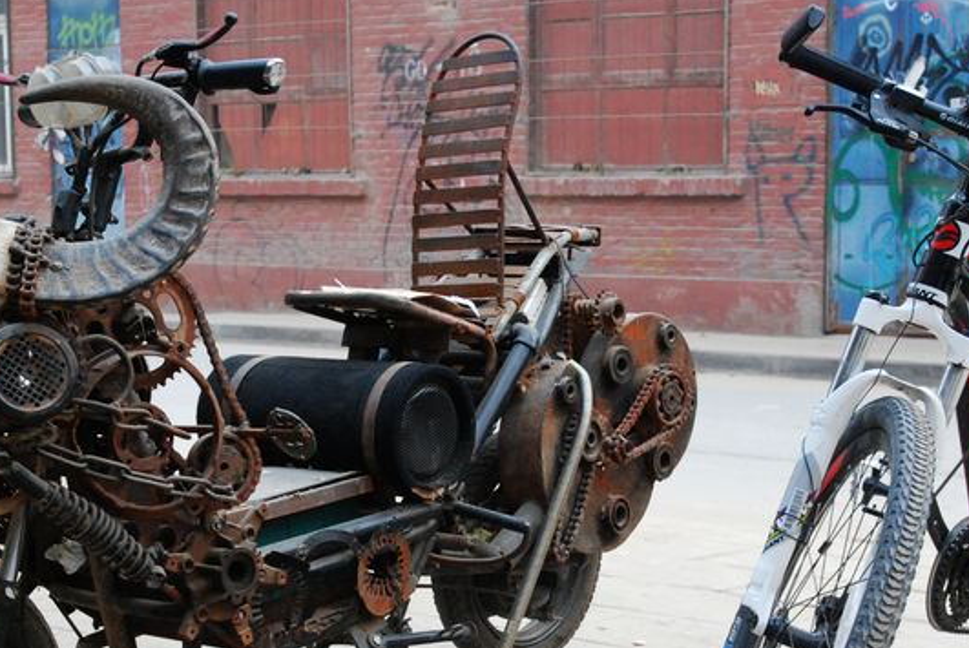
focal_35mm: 81
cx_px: 471
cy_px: 439
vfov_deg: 16.8
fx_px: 2182
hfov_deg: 25.0
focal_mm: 28
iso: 800
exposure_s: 1/160
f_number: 6.3
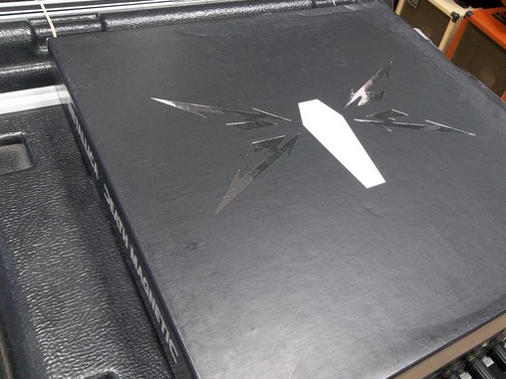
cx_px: 309
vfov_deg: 41.7
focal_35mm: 34
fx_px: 497
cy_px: 166
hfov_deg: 53.5
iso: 160
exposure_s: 1/20
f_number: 3.5
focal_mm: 4.9
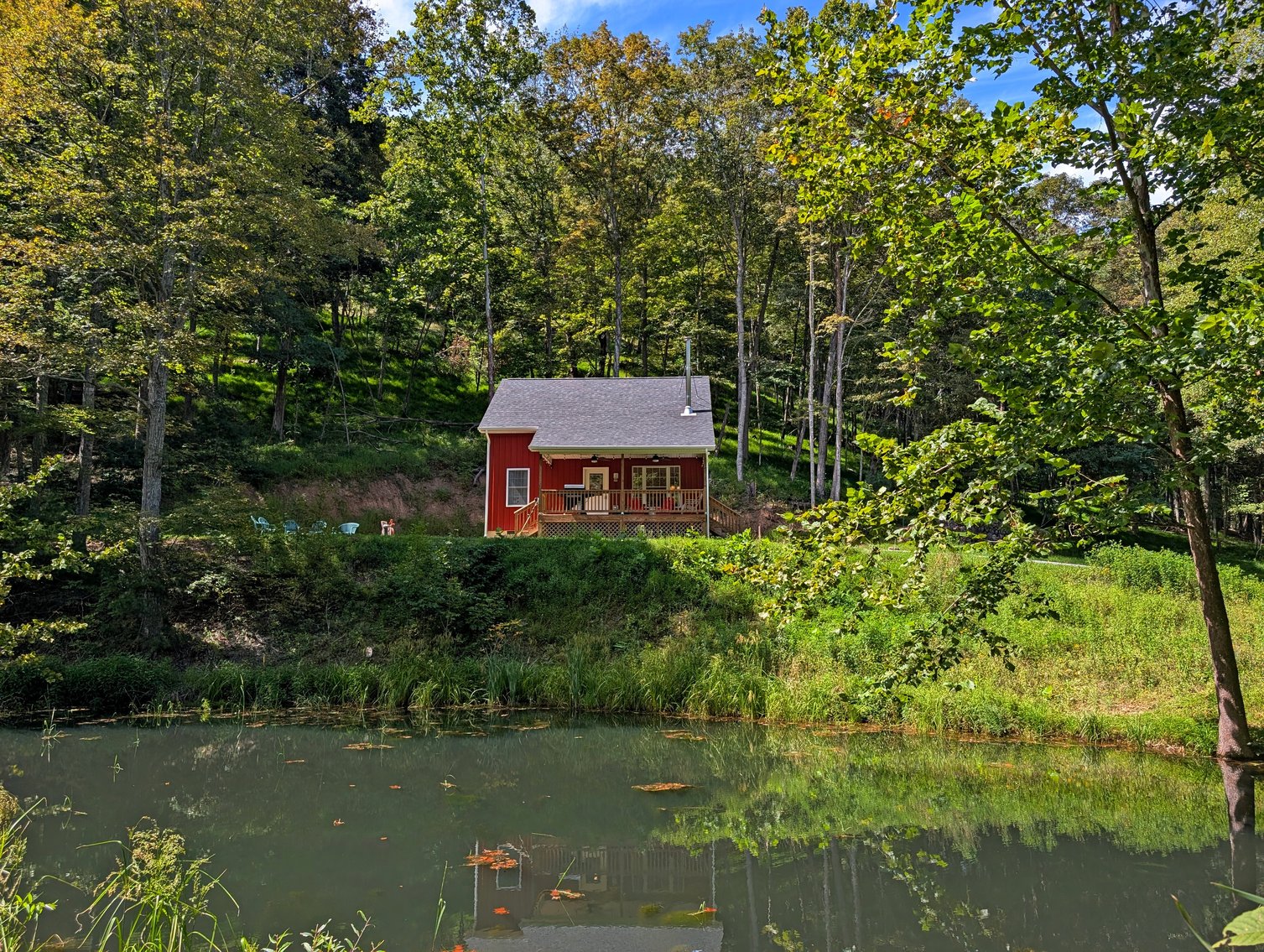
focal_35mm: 24
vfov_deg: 56.9
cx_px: 632
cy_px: 476
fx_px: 878
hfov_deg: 71.5
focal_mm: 6.9
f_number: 1.68
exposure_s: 1/419
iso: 19
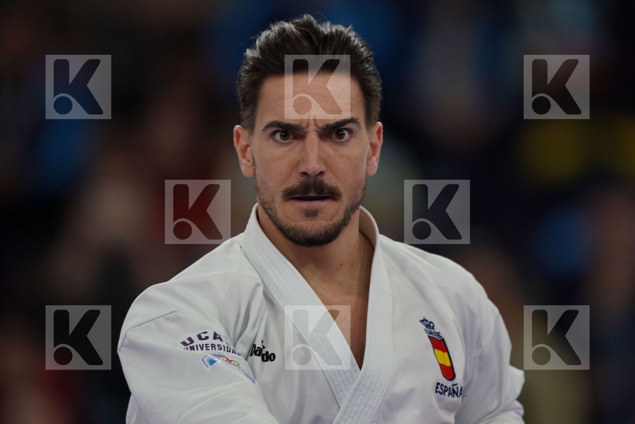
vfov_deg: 2.3
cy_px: 212
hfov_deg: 3.4
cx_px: 318
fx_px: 10583
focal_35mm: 600
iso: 400
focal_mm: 400
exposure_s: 1/320
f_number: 2.8
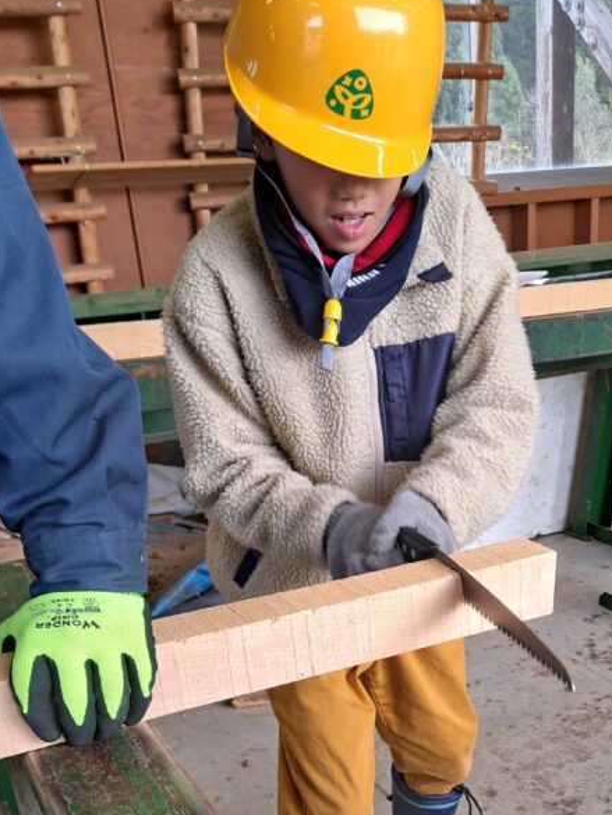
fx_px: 990
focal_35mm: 42
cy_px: 670
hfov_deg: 34.1
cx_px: 397
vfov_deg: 42.5
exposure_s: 1/50
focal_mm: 5.23
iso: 50
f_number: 1.8
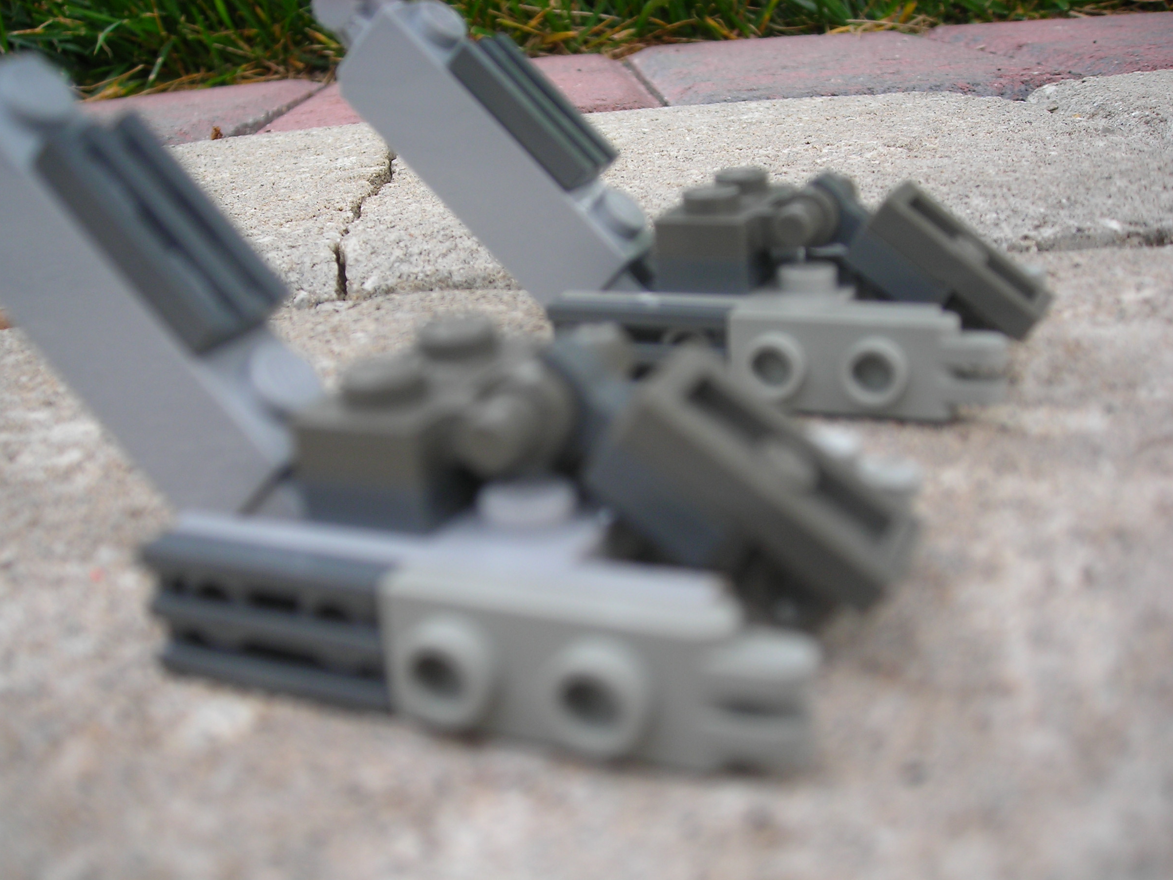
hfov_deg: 45.8
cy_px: 473
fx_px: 1389
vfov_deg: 35.1
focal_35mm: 41
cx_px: 557
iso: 50
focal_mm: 6.3
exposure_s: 1/100
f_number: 3.2
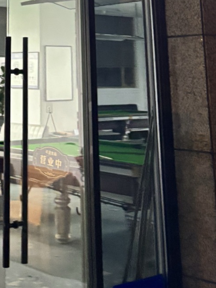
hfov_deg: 18.0
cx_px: 33
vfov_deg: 20.7
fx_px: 674
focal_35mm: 81
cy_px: -138
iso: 500
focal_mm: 5.96
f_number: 1.6
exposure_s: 1/60
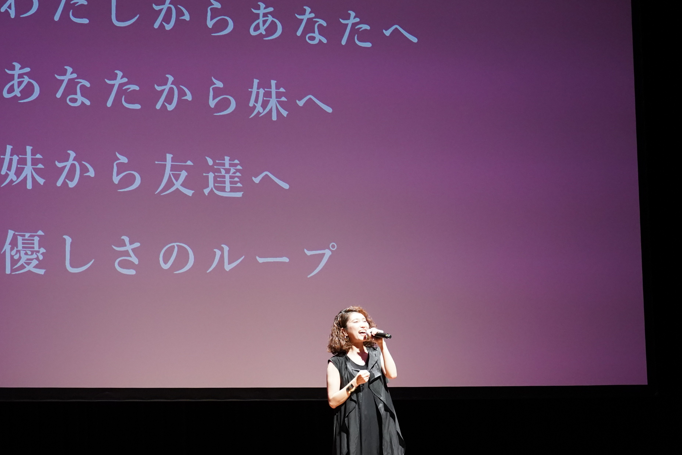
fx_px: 1402
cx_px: 267
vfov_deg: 18.3
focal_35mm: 74
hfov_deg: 27.3
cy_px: 346
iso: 5000
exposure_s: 1/160
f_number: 4
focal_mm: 47
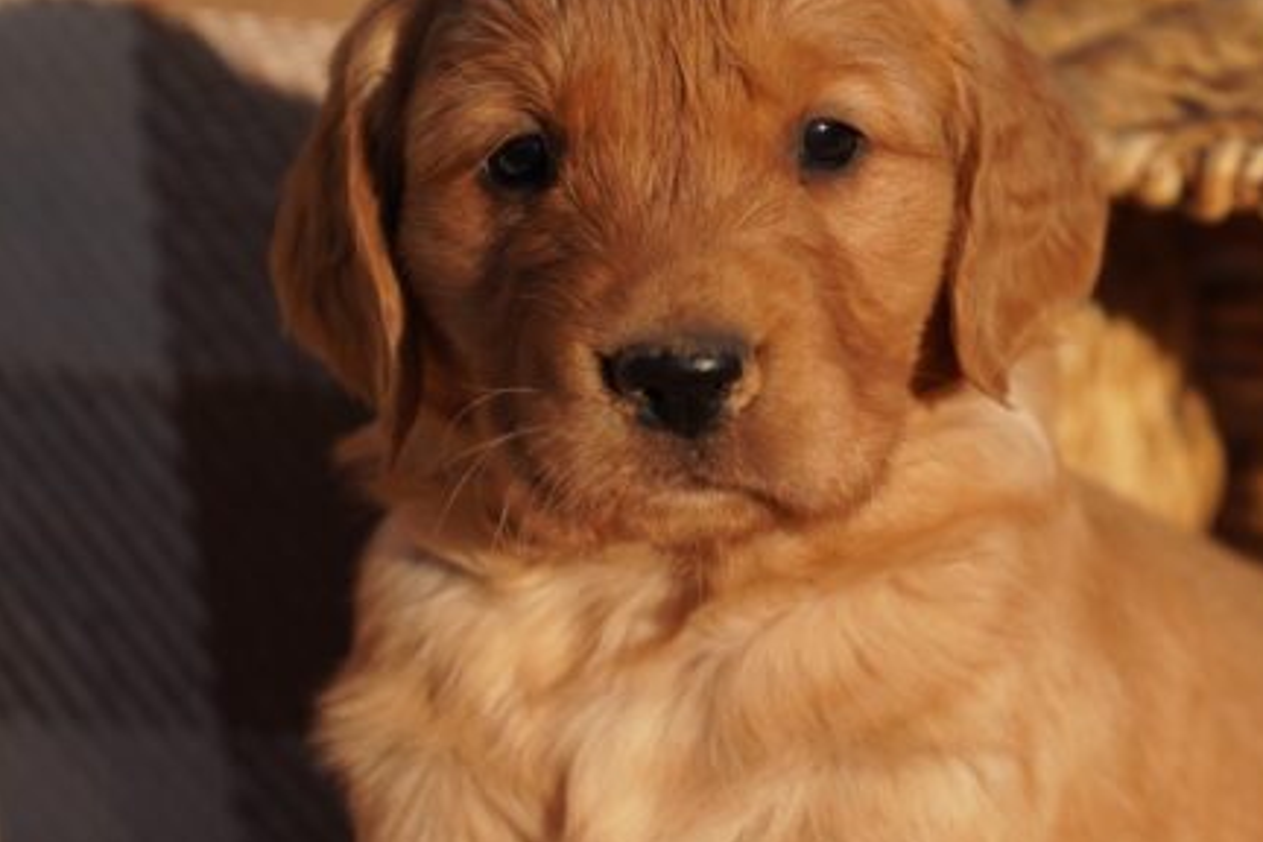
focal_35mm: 160
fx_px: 5613
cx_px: 789
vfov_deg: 8.6
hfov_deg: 12.8
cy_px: 485
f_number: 2.8
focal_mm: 60
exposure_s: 1/3200
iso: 125
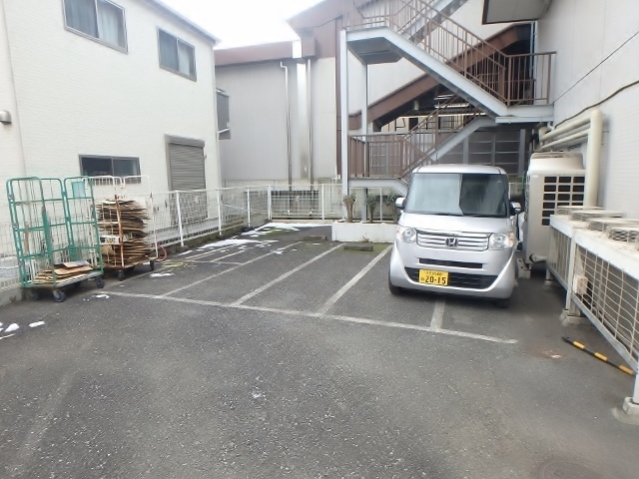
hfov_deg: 79.0
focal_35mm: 21
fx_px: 388
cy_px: 240
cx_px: 320
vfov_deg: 63.4
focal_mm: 3.7
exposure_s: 1/160
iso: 125
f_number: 3.5
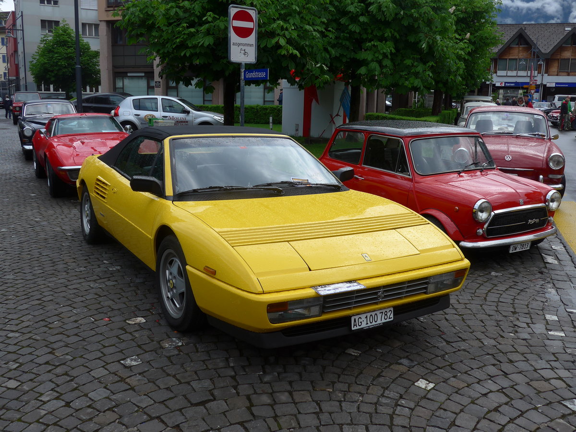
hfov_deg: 54.0
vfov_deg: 41.8
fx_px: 566
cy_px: 216
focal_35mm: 34
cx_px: 288
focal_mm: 7
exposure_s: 1/1000
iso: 80
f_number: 2.8
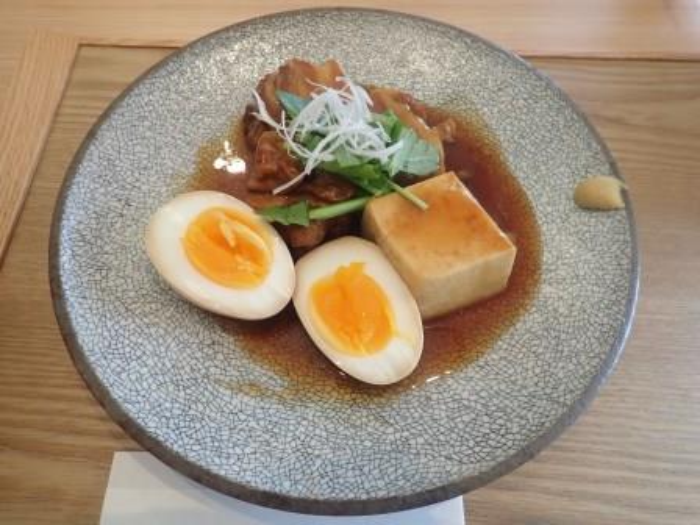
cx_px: 350
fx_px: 506
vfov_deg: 54.9
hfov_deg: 69.4
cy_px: 262
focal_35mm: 25
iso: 125
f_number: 2
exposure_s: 1/125
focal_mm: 4.5
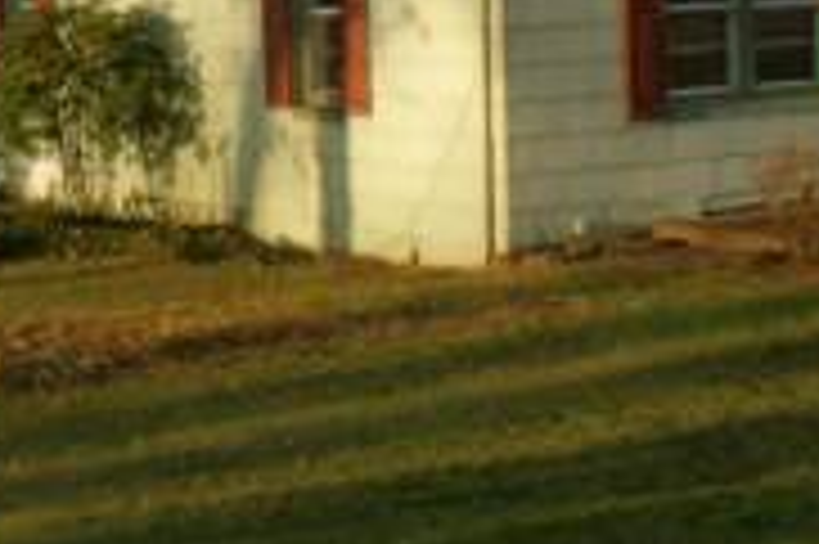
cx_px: -140
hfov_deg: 16.6
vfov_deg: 11.2
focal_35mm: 119
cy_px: -155
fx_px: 2705
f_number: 8
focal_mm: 18
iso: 100
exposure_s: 1/60
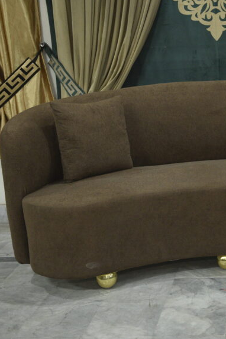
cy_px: 169
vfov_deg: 29.7
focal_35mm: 68
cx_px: 225
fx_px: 640
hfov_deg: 19.5
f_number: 3.2
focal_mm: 45
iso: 2000
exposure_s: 1/125
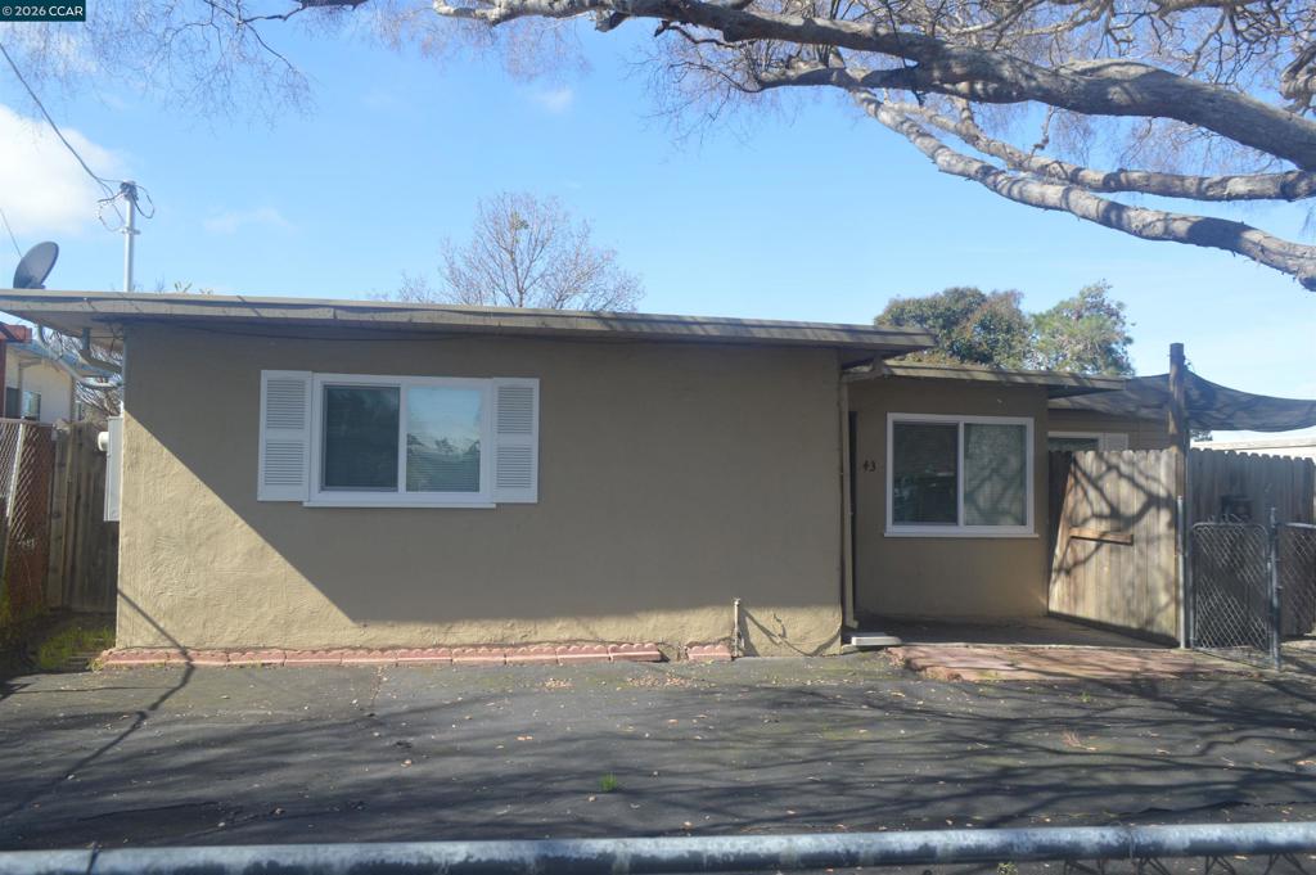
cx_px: 658
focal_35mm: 27
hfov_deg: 67.4
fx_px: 986
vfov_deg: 47.9
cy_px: 438
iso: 100
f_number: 6.3
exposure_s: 1/160
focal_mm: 18
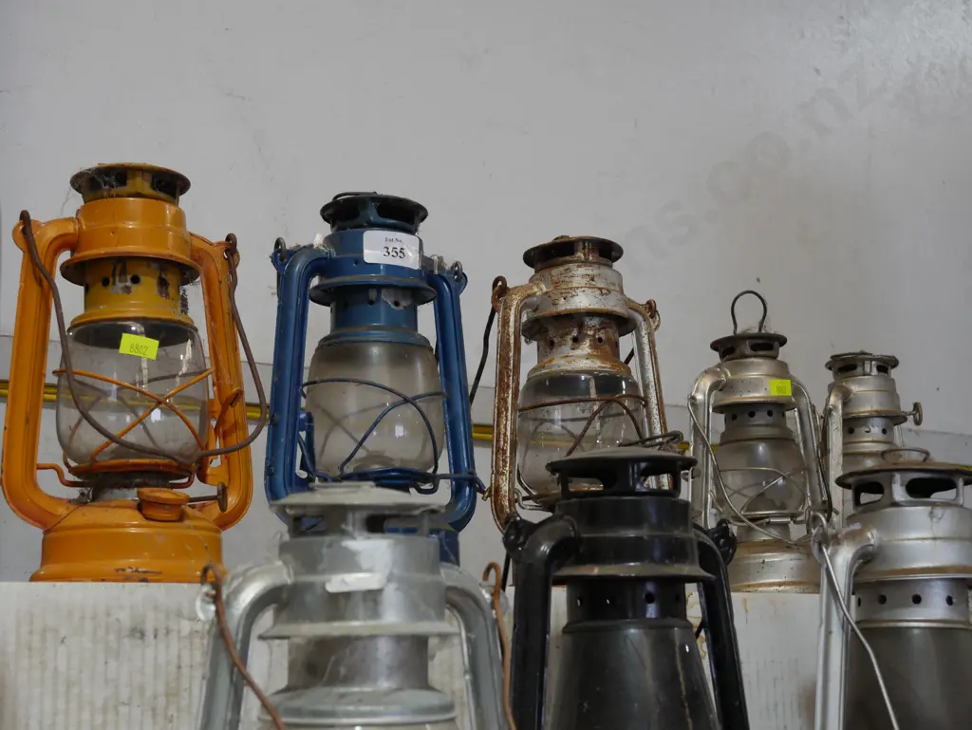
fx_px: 1686
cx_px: 486
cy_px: 365
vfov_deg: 24.4
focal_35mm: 60
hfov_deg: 32.2
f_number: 5.4
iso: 500
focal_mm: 30
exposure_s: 1/60
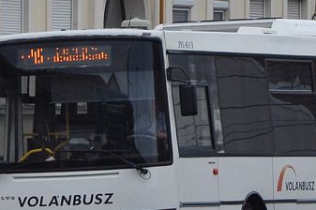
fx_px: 5797
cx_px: 196
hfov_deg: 3.1
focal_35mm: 661
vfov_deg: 2.1
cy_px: -3
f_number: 5.6
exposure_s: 1/1250
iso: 400
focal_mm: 105
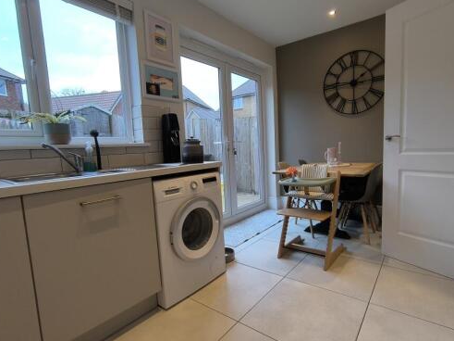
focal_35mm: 19
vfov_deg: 68.7
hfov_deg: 84.6
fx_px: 249
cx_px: 241
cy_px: 173
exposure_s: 1/50
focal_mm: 1.65
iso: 64
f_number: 2.2
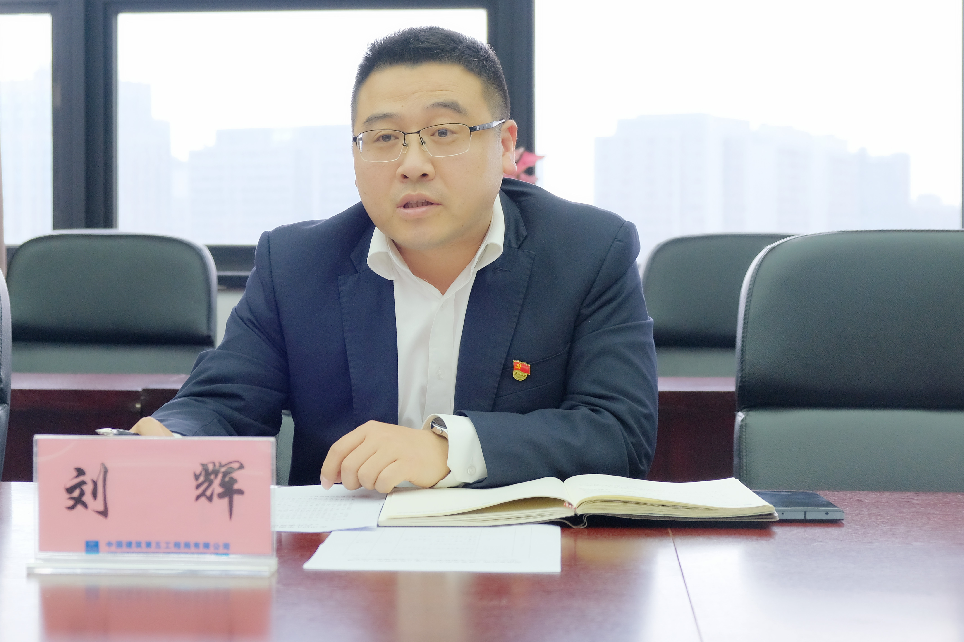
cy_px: 309
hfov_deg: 35.0
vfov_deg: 23.8
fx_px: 1526
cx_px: 440
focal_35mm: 57
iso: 800
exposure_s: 1/105
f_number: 3.6
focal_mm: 34.3
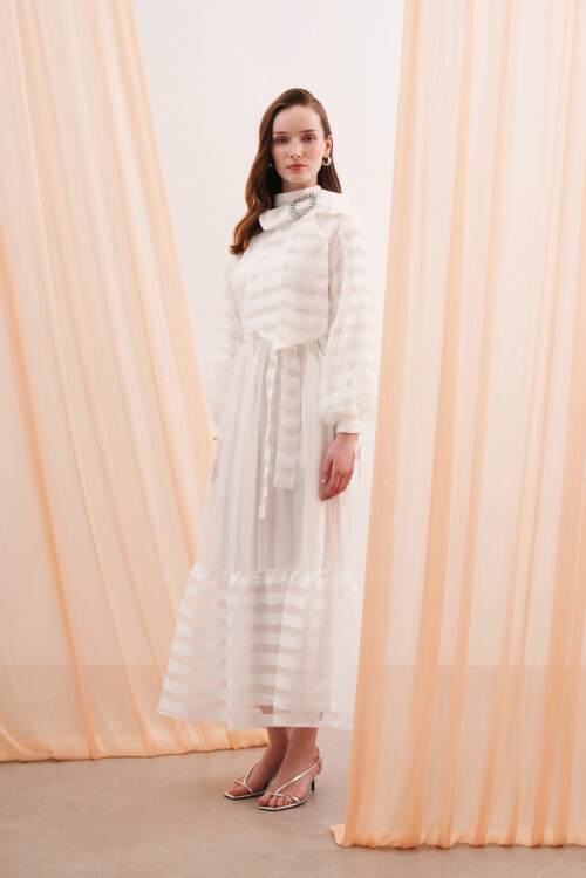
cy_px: 439
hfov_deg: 28.6
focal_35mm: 47
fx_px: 1147
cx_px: 293
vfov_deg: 41.9
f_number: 11
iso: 400
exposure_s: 1/160
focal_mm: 47
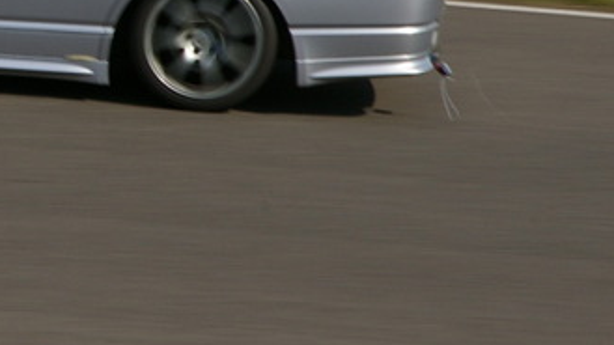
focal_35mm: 635
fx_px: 10337
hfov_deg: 3.4
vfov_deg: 1.9
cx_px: -190
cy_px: -91
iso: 200
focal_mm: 130
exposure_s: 1/125
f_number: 16
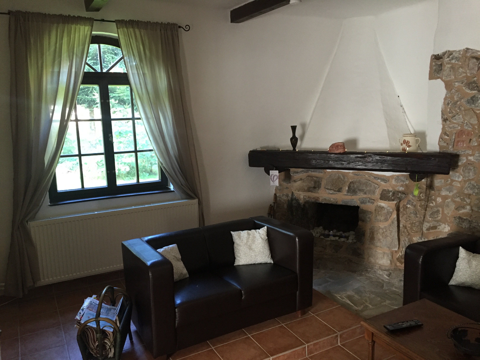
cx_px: 240
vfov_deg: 48.2
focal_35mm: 29
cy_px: 180
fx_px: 402
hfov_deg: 61.7
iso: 200
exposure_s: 1/33
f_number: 2.2
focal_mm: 4.15
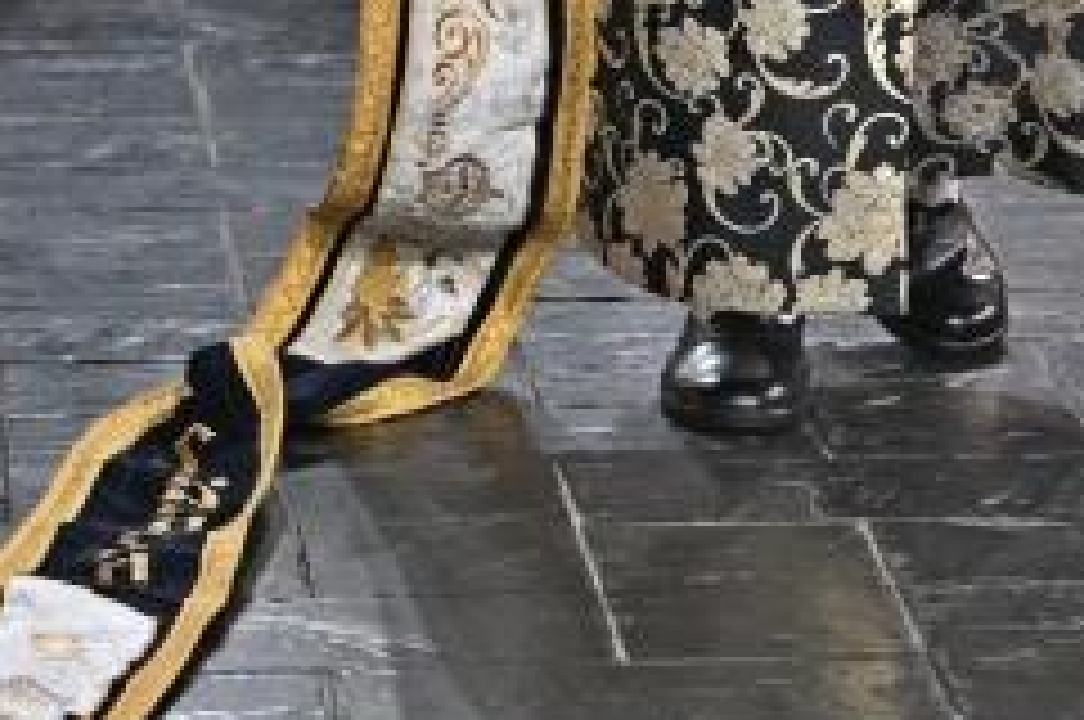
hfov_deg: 6.9
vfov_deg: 4.5
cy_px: -781
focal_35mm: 298
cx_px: 756
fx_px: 8961
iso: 640
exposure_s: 1/320
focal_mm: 70
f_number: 2.8
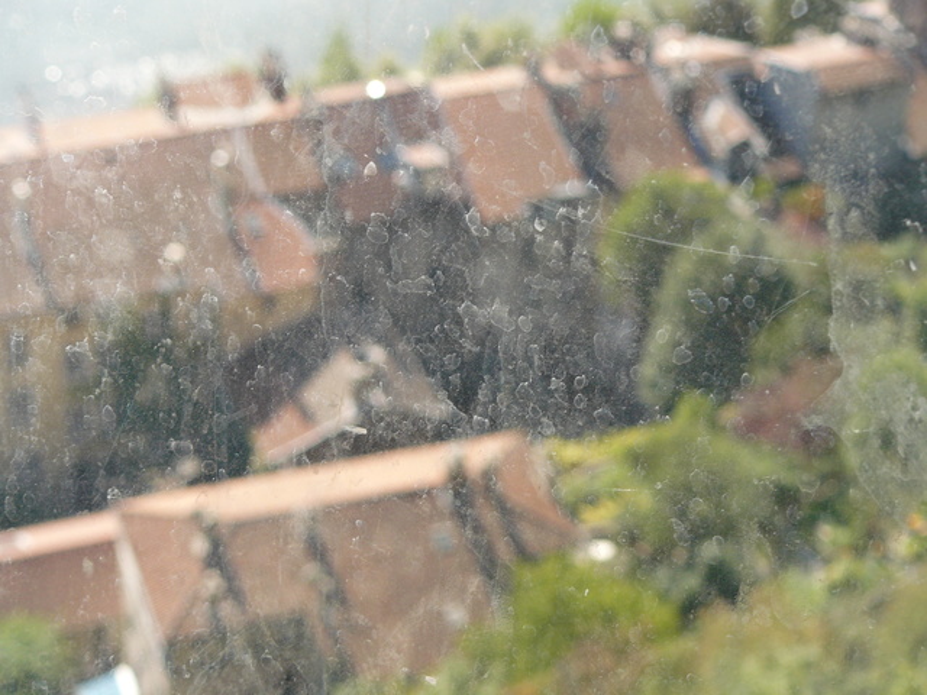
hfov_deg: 19.8
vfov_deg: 14.9
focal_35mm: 99
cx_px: 464
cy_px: 348
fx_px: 2651
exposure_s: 1/125
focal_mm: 16.5
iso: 100
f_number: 4
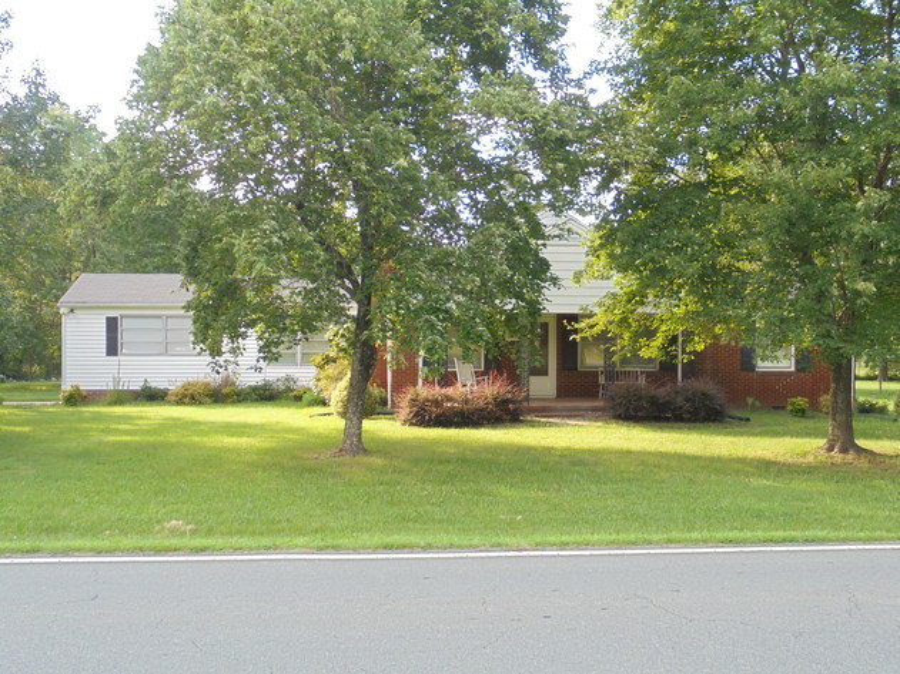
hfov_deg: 49.0
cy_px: 337
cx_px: 450
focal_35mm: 38
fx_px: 988
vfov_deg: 37.7
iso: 100
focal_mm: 6.9
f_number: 4.2
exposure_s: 1/50
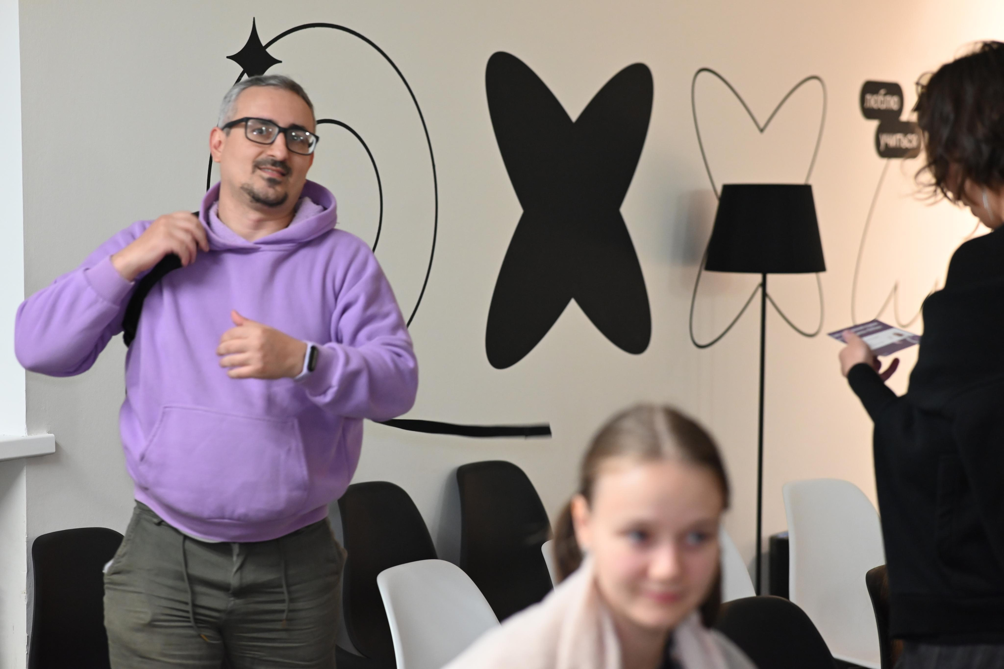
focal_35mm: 85
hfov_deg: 23.9
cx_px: 502
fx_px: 2371
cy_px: 334
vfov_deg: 16.1
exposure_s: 1/125
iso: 3200
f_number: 2.8
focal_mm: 85
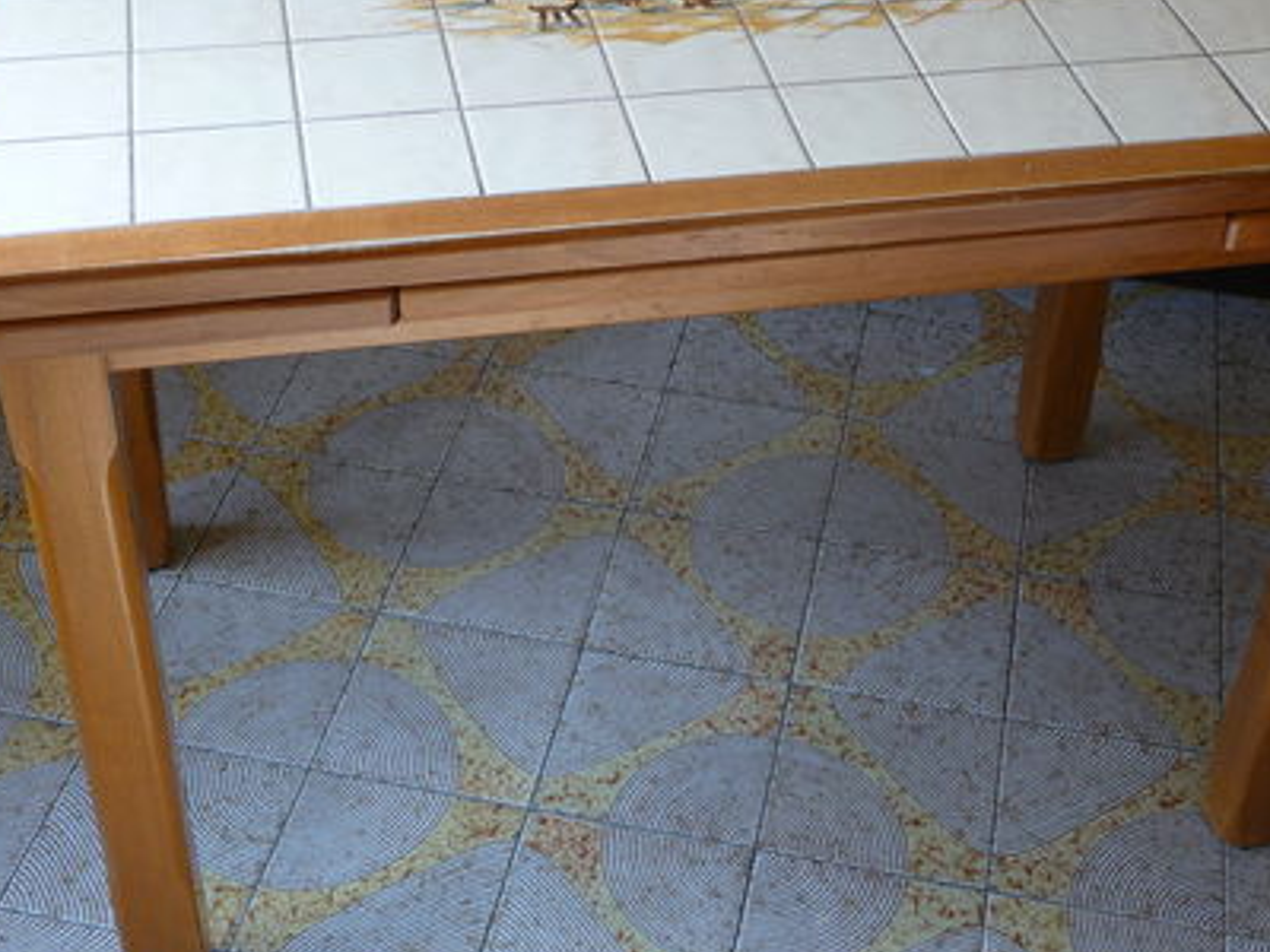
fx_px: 2091
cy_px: 343
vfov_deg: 25.6
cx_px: 705
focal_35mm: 57
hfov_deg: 33.7
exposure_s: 1/30
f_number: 3.8
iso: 100
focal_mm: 6.3
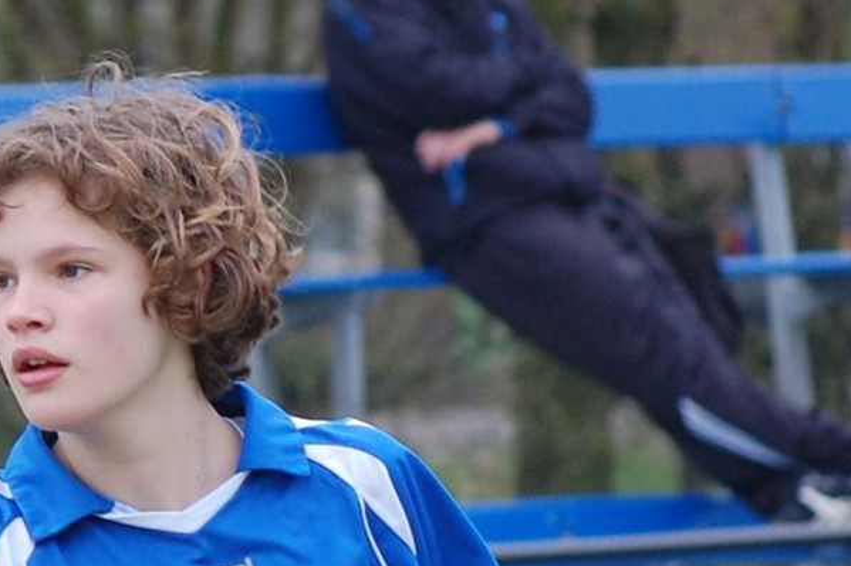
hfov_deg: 6.6
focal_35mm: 313
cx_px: 149
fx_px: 7391
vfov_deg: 4.4
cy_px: 370
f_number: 5.6
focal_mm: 122
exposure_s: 1/500
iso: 400
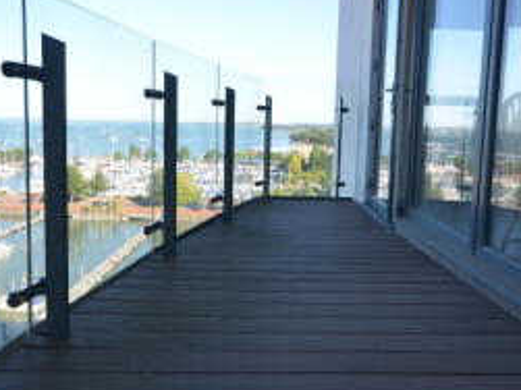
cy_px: 169
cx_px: 251
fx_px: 473
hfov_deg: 57.7
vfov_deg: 44.7
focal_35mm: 31
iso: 200
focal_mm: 11.5
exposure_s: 1/200
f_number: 7.1
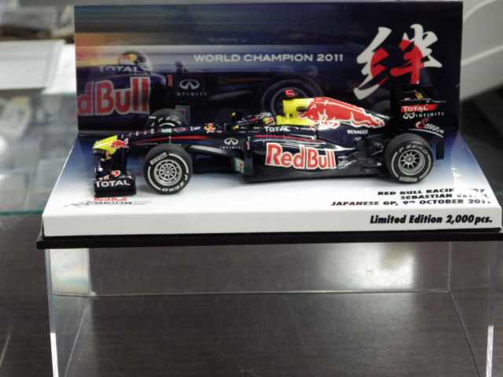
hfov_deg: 27.4
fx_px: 1032
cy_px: 188
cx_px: 252
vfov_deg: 20.7
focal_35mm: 71
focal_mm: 12.8
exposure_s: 1/45
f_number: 4.2
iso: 800
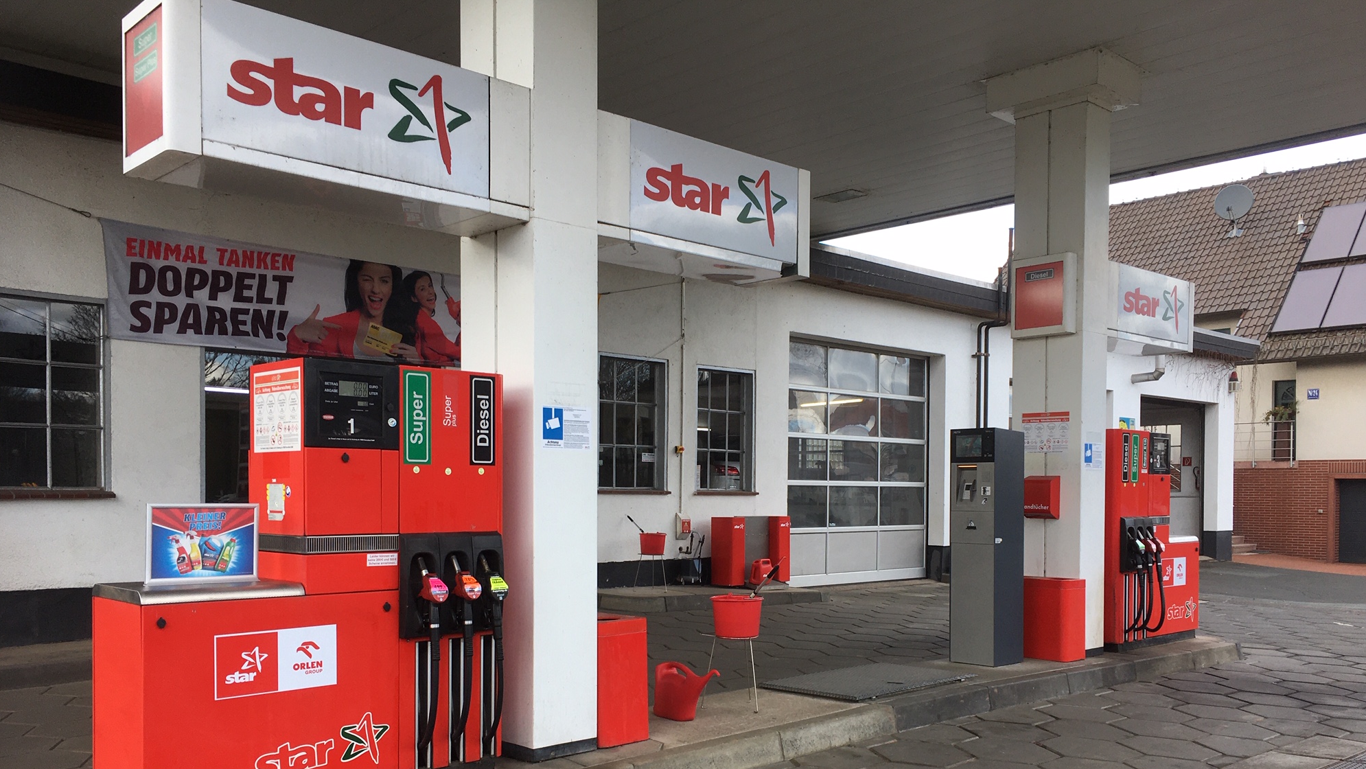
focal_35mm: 32
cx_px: 686
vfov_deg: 36.3
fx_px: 1159
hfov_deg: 61.0
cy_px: 516
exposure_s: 1/273
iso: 25
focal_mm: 4.15
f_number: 2.2
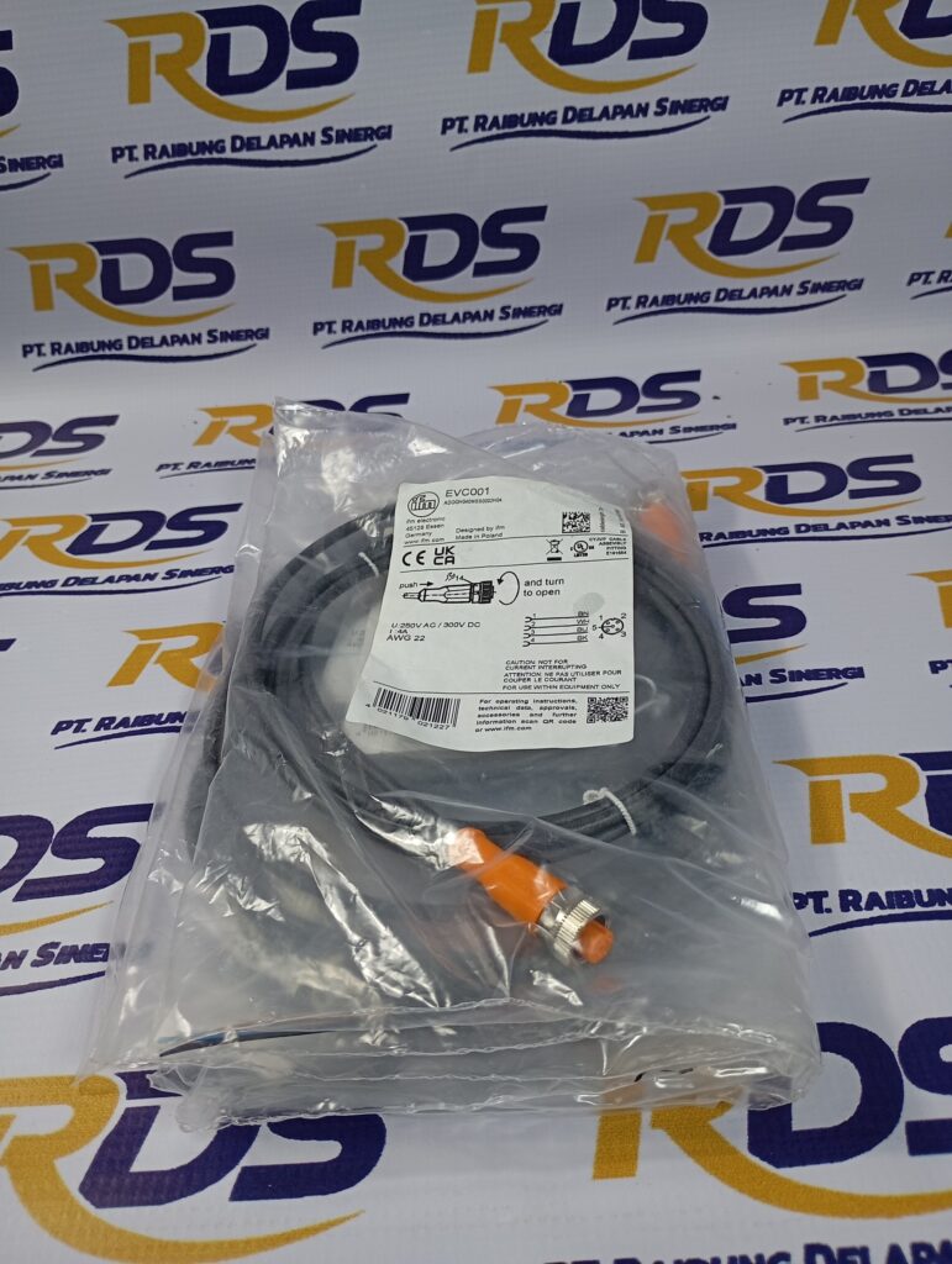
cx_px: 476
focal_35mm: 28
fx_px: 1024
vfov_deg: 63.4
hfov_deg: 49.9
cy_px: 632
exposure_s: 1/33.3
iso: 365
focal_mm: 4.27
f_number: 1.8
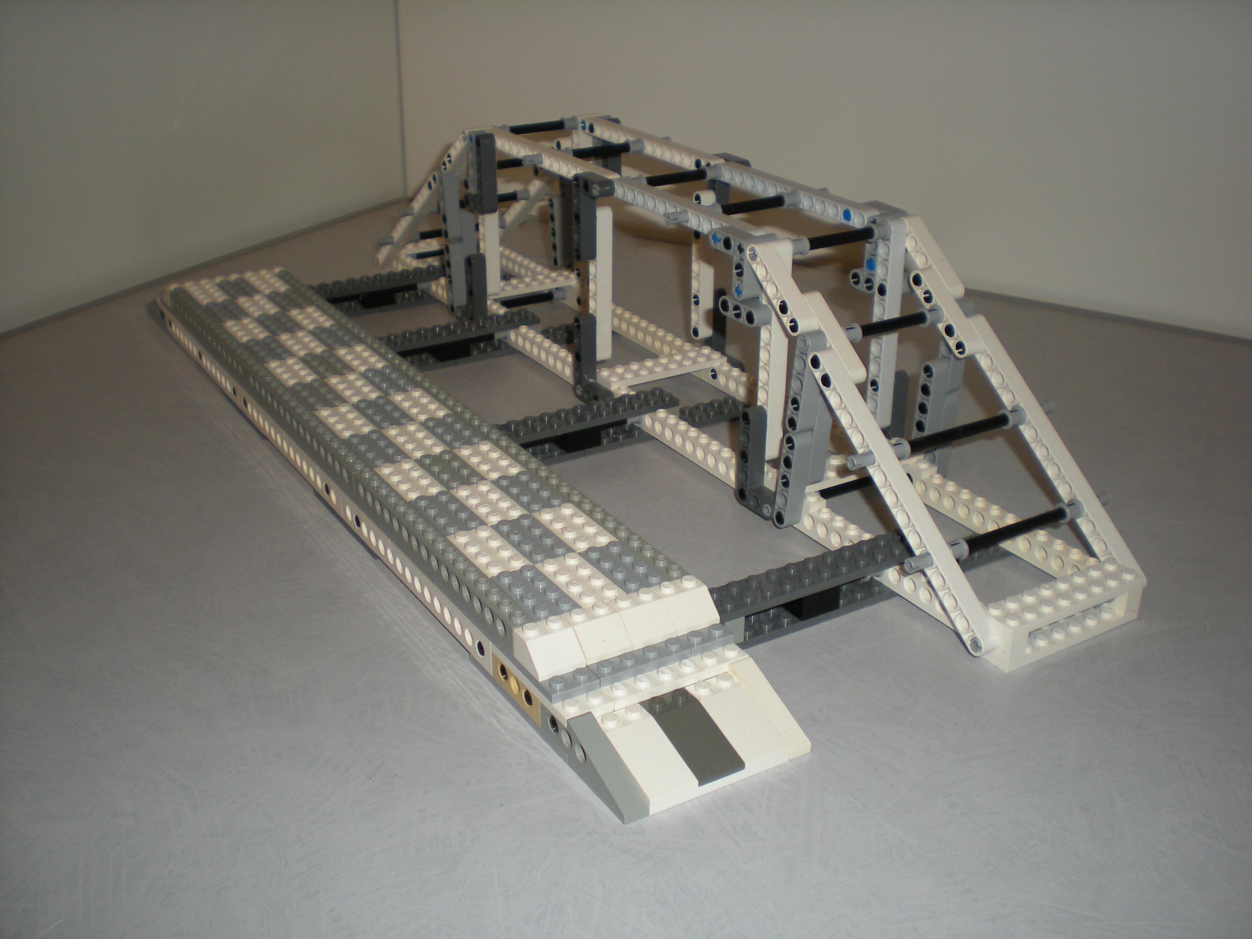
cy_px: 470
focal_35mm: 38
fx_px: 1374
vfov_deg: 37.7
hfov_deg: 49.0
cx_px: 626
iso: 64
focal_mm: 6.3
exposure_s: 1/60
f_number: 3.1
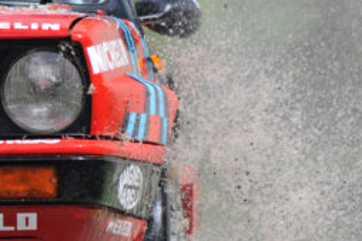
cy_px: 119
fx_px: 8099
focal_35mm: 806
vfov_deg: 1.7
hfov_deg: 2.6
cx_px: -174
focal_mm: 200
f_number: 4.5
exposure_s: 1/800
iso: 400
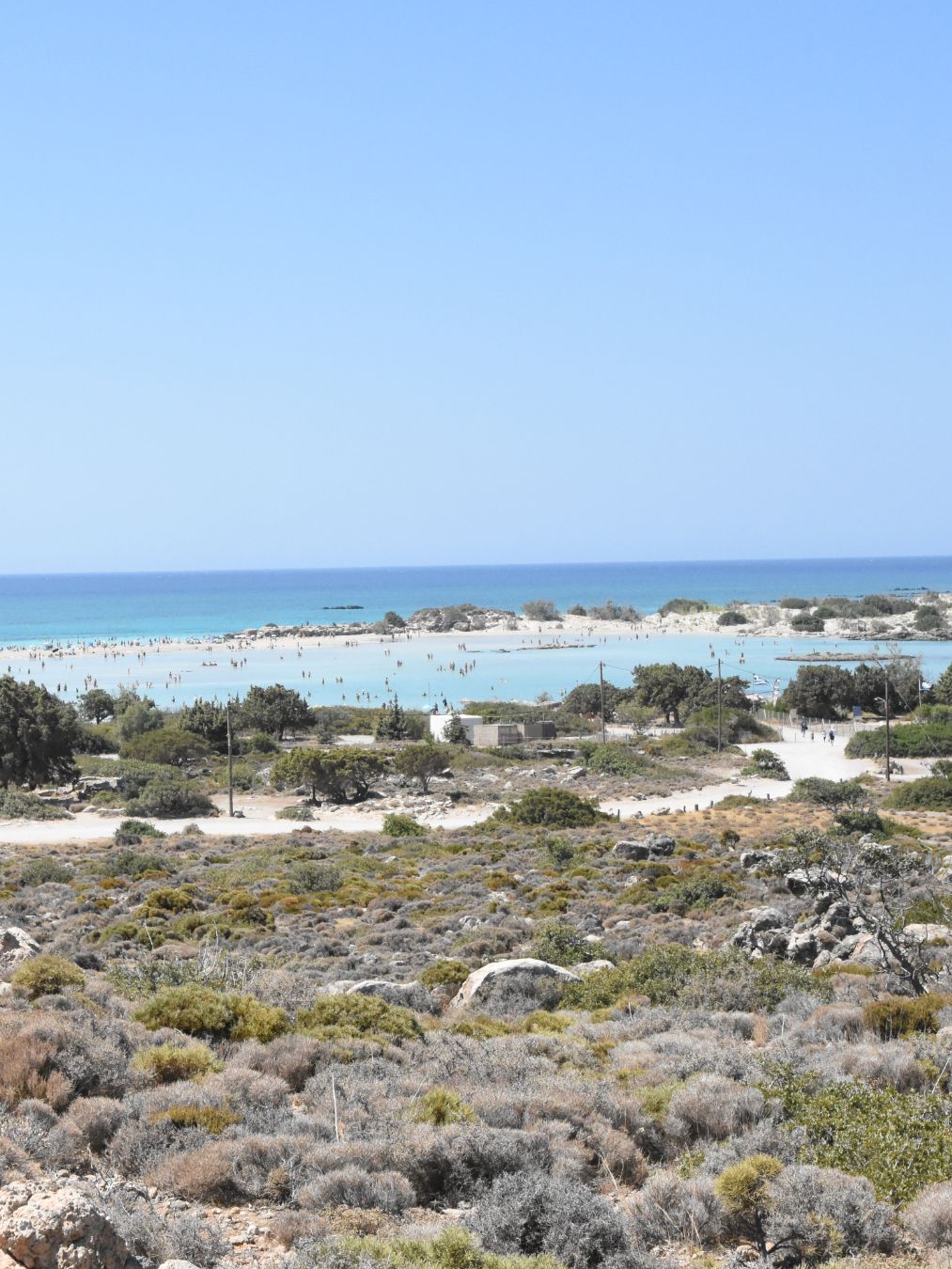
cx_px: 368
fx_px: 2566
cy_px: 630
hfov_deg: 21.0
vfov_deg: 27.8
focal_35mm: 70
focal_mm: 32
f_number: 8
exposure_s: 1/8000
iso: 3200
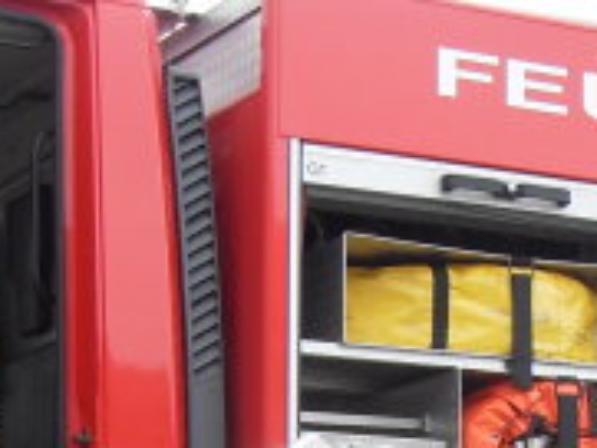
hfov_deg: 12.7
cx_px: 795
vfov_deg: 9.4
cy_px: 856
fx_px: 2589
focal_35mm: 150
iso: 80
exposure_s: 1/250
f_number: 2.8
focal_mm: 6.3
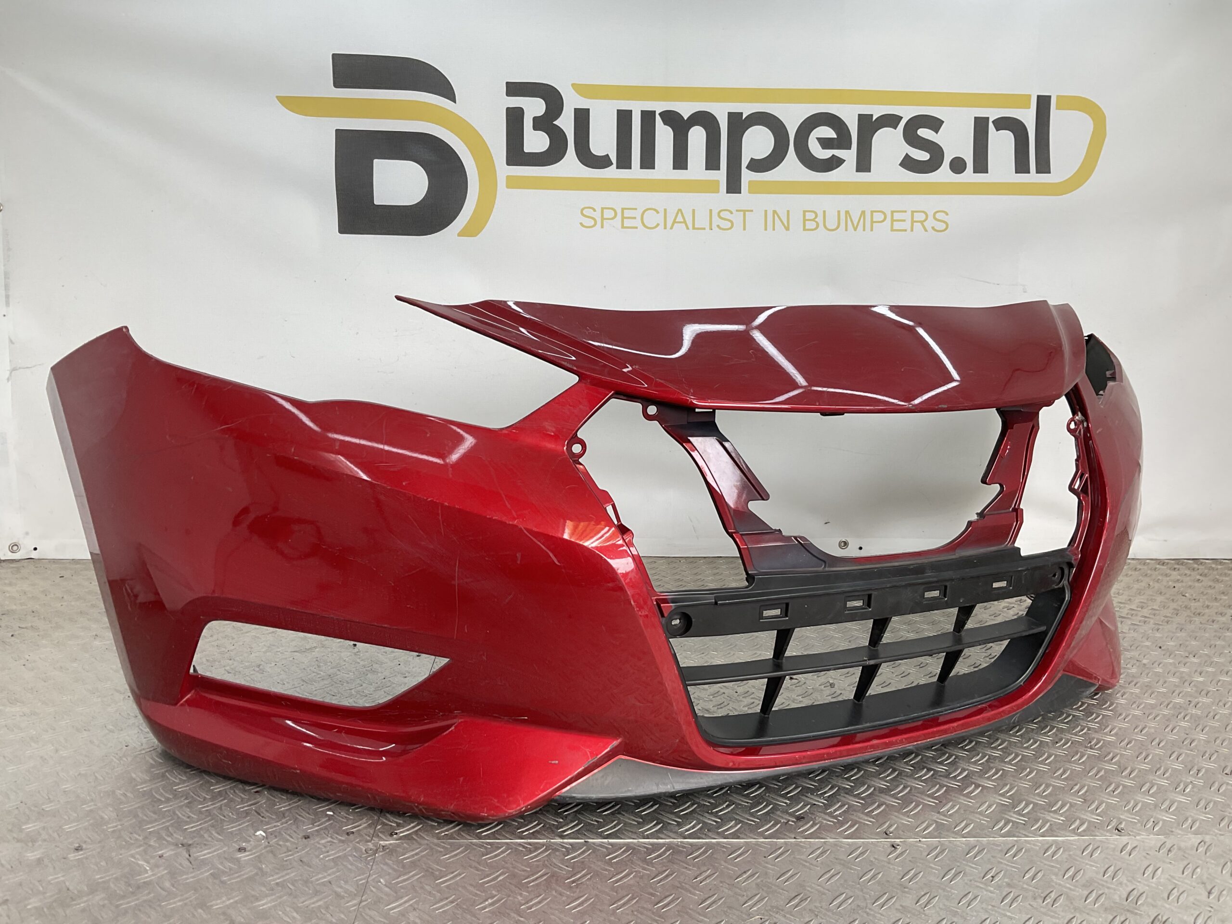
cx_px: 616
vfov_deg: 48.2
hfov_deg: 61.7
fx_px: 1032
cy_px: 462
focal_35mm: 29
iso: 16
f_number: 1.8
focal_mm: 3
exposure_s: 1/197
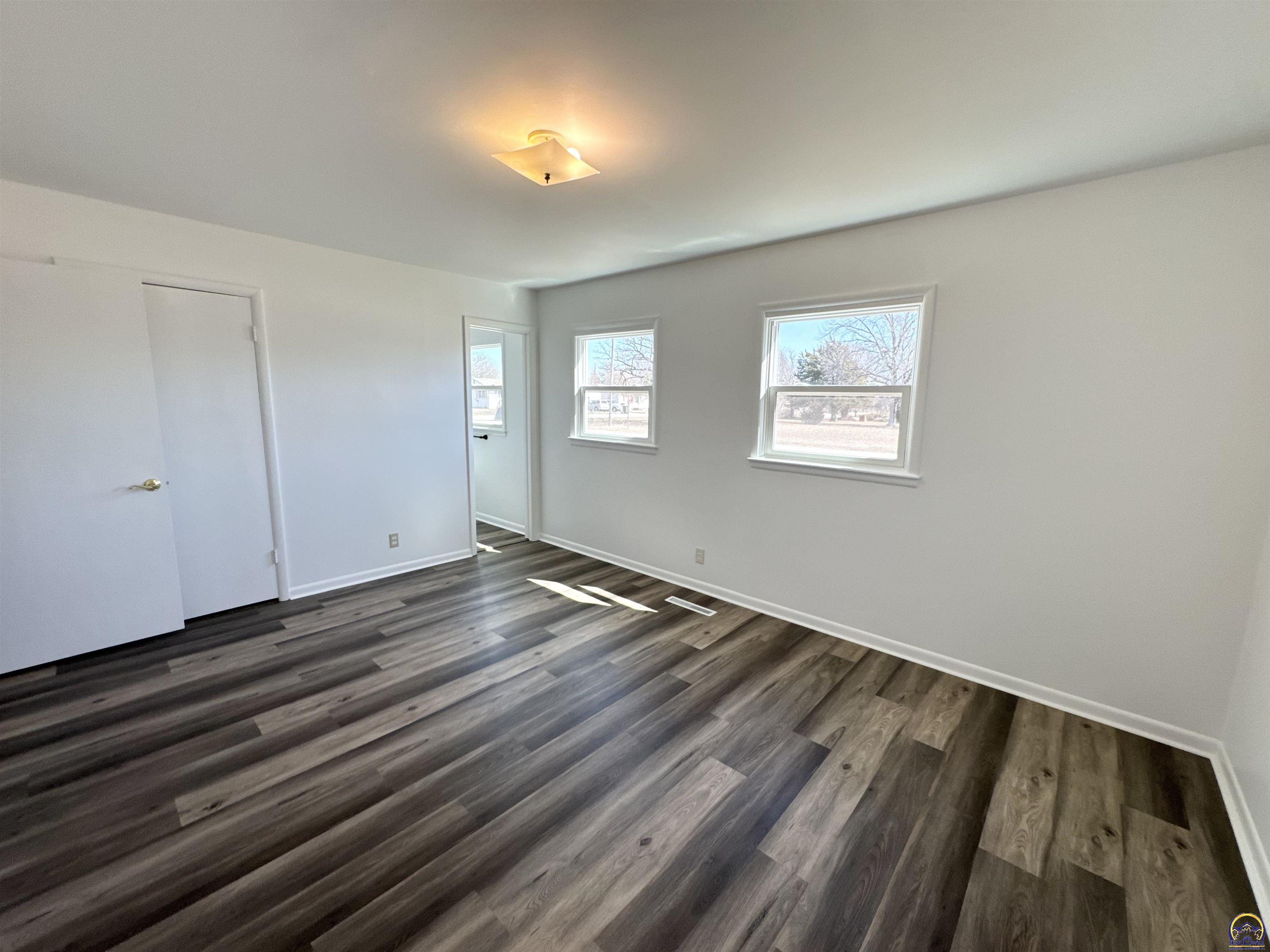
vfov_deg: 85.7
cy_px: 476
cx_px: 635
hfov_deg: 102.1
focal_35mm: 14
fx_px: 514
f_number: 2.2
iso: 40
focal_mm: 2.22
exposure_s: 1/146
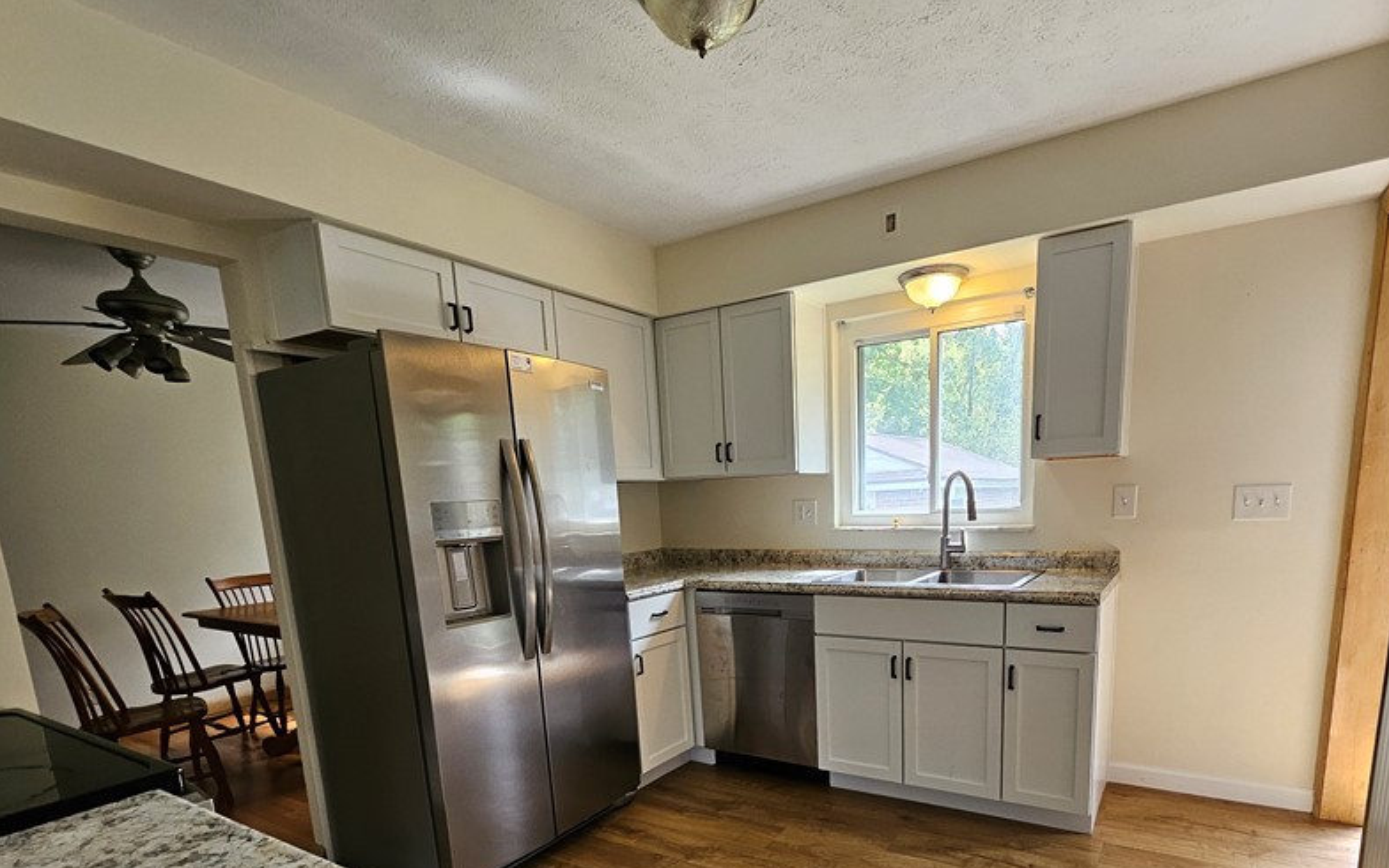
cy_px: 624
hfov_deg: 90.8
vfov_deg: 62.2
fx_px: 681
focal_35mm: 18
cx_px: 764
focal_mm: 1.74
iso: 125
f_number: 2.2
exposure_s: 1/60
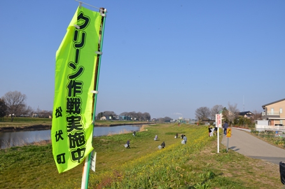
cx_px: 142
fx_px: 237
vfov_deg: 43.5
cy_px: 94
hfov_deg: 62.0
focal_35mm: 30
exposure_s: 1/250
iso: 100
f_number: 8
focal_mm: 20
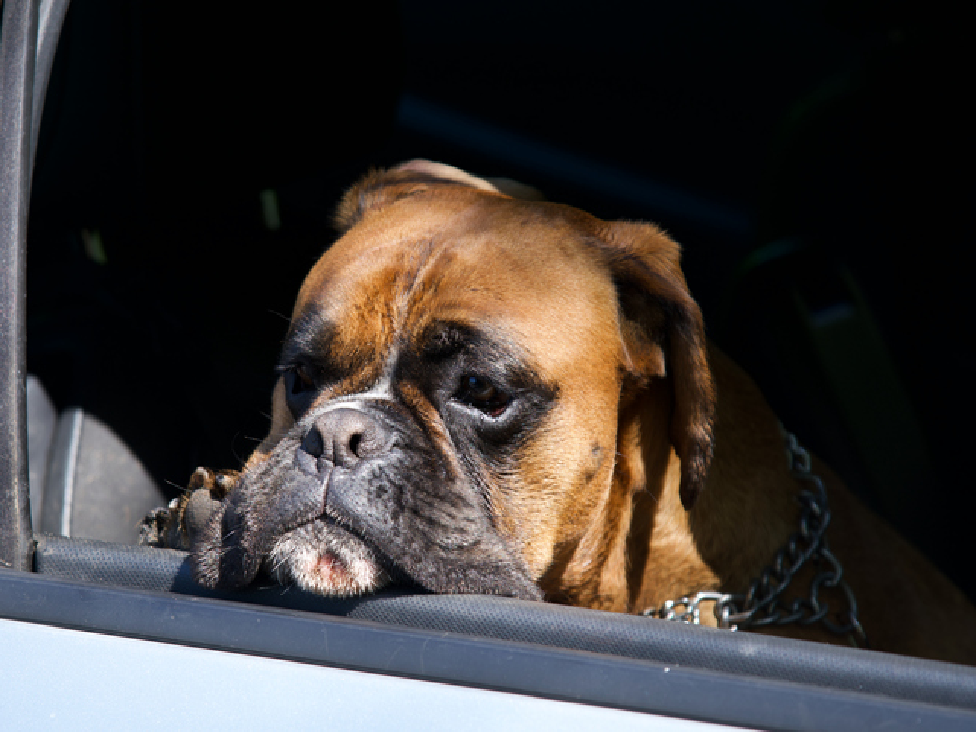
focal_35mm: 342
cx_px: 439
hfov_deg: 5.8
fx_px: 9645
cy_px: 366
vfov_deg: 4.3
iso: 100
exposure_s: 1/180
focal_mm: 210
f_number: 4
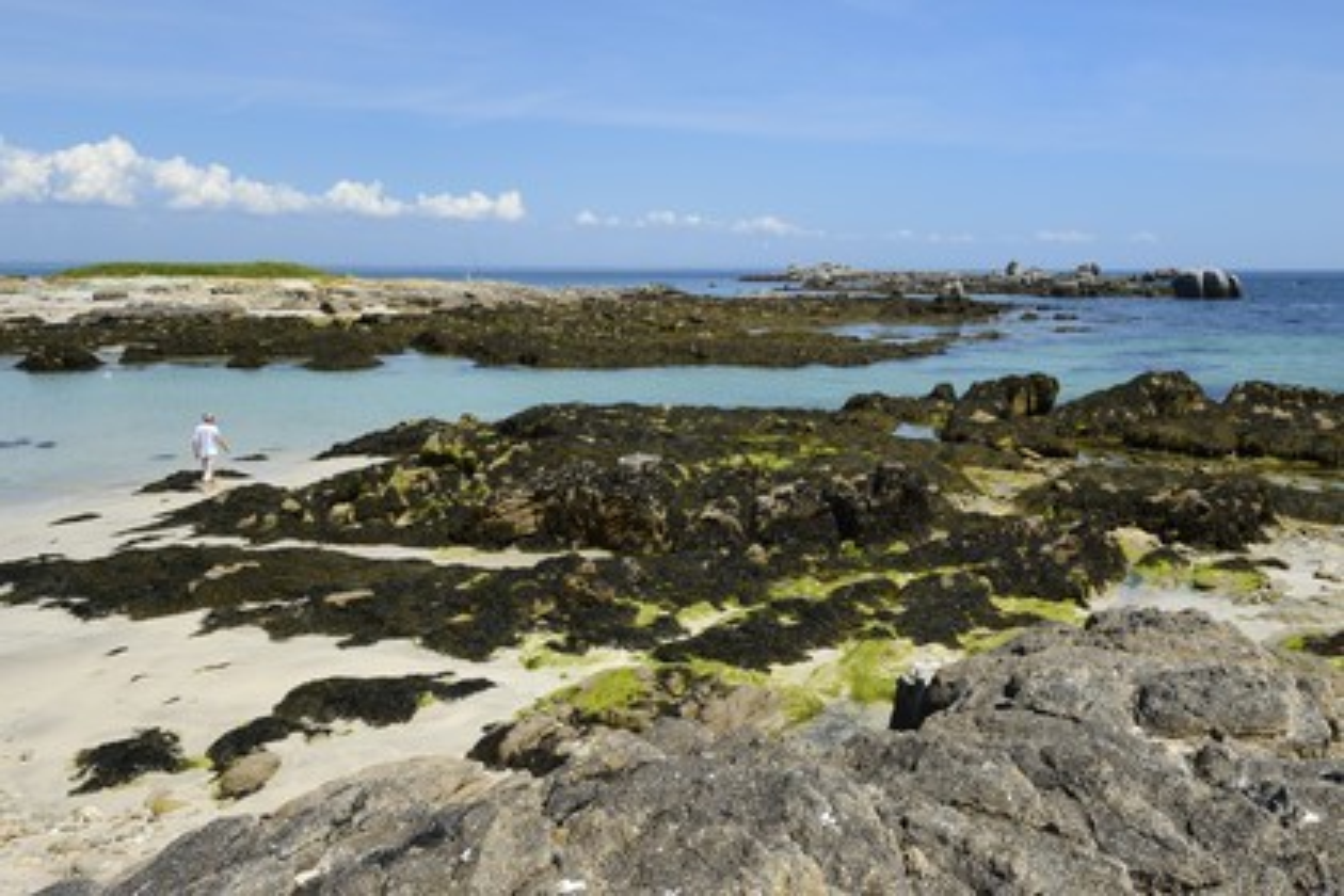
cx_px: 672
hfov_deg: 58.7
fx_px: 1195
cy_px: 448
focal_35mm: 32
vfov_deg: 41.1
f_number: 11
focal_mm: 32
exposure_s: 1/320
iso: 200
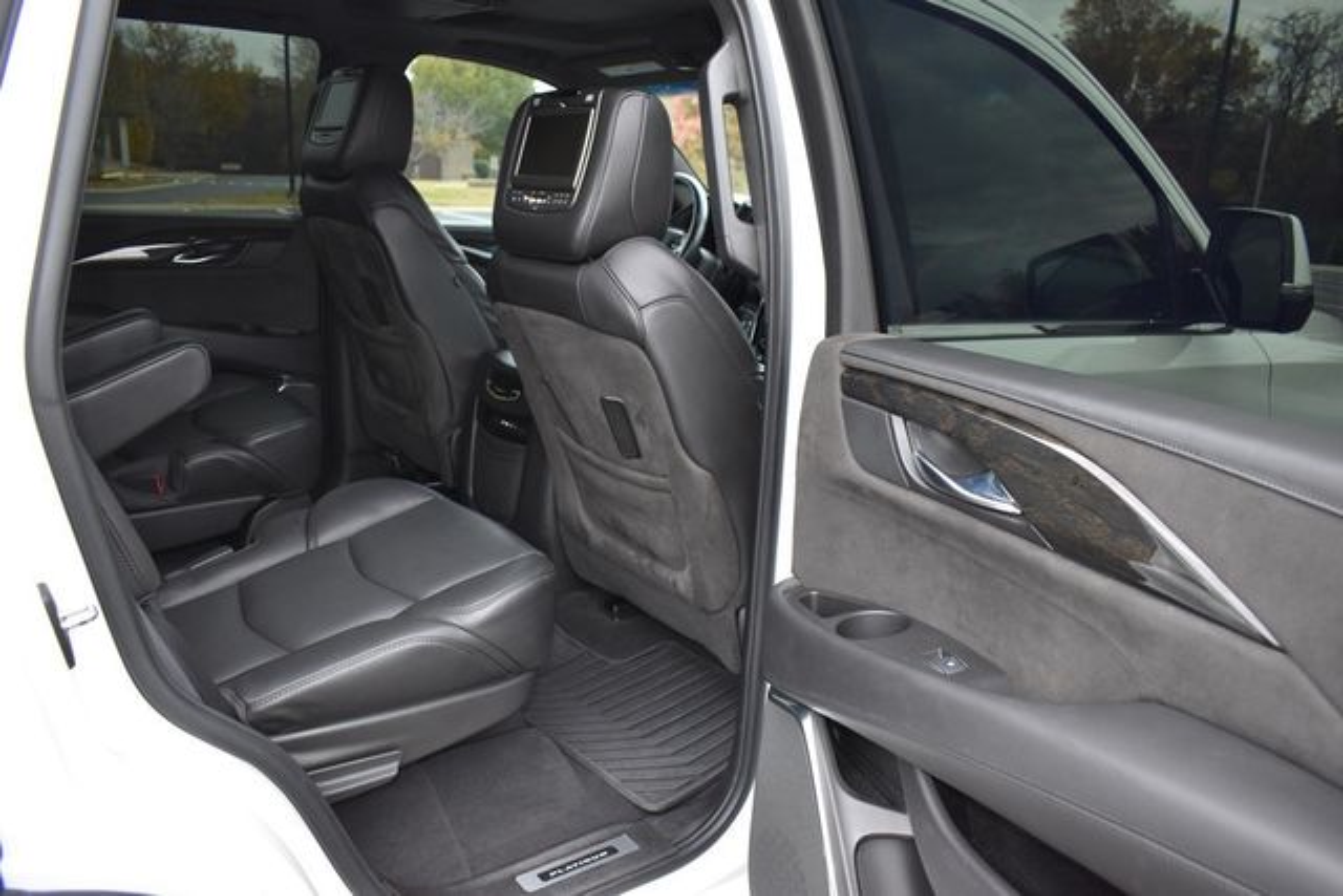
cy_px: 448
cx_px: 672
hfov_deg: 67.4
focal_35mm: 27
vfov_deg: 48.0
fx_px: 1007
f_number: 4.5
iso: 800
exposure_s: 1/200
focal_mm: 18
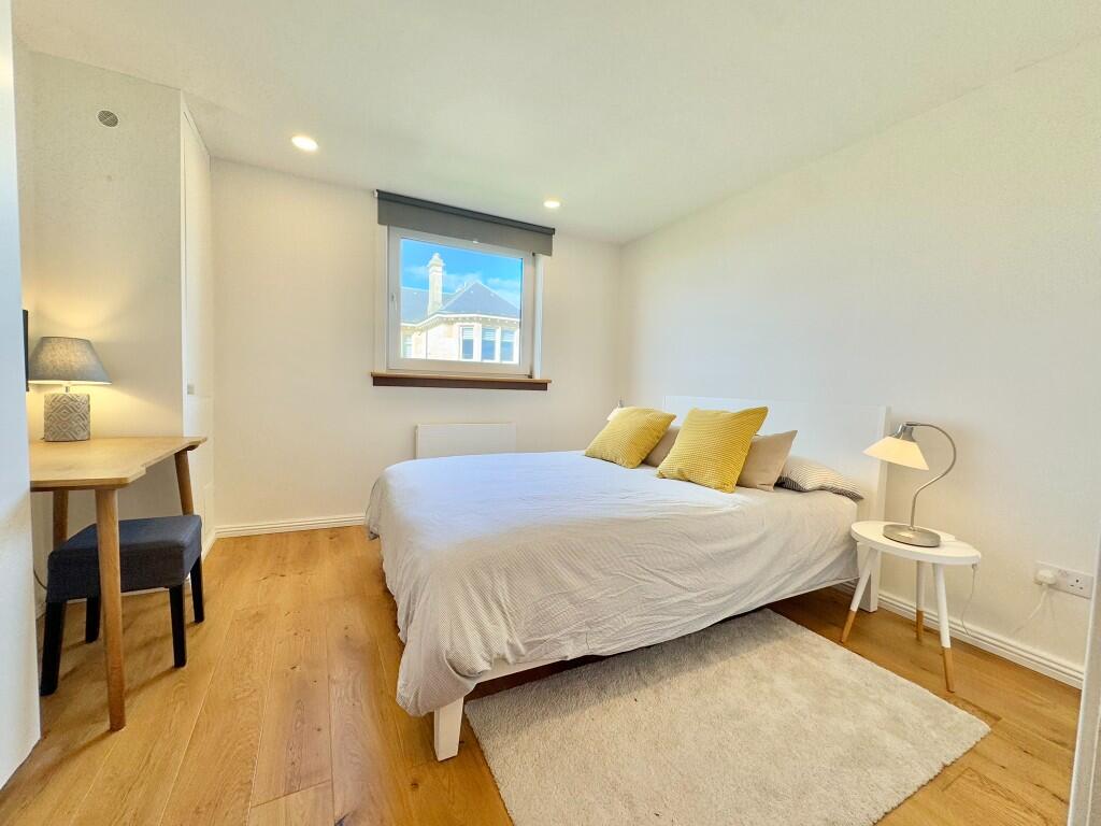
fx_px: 445
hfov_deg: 102.1
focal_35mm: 14
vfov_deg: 85.7
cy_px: 413
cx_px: 550
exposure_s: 1/135
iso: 40
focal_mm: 2.22
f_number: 2.2
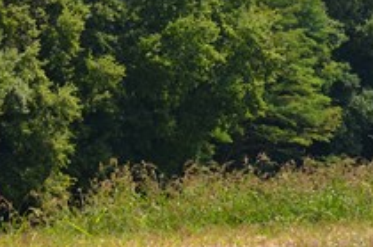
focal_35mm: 303
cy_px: -35
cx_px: 286
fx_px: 3134
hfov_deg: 6.8
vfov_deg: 4.5
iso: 100
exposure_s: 1/125
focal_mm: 85
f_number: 11
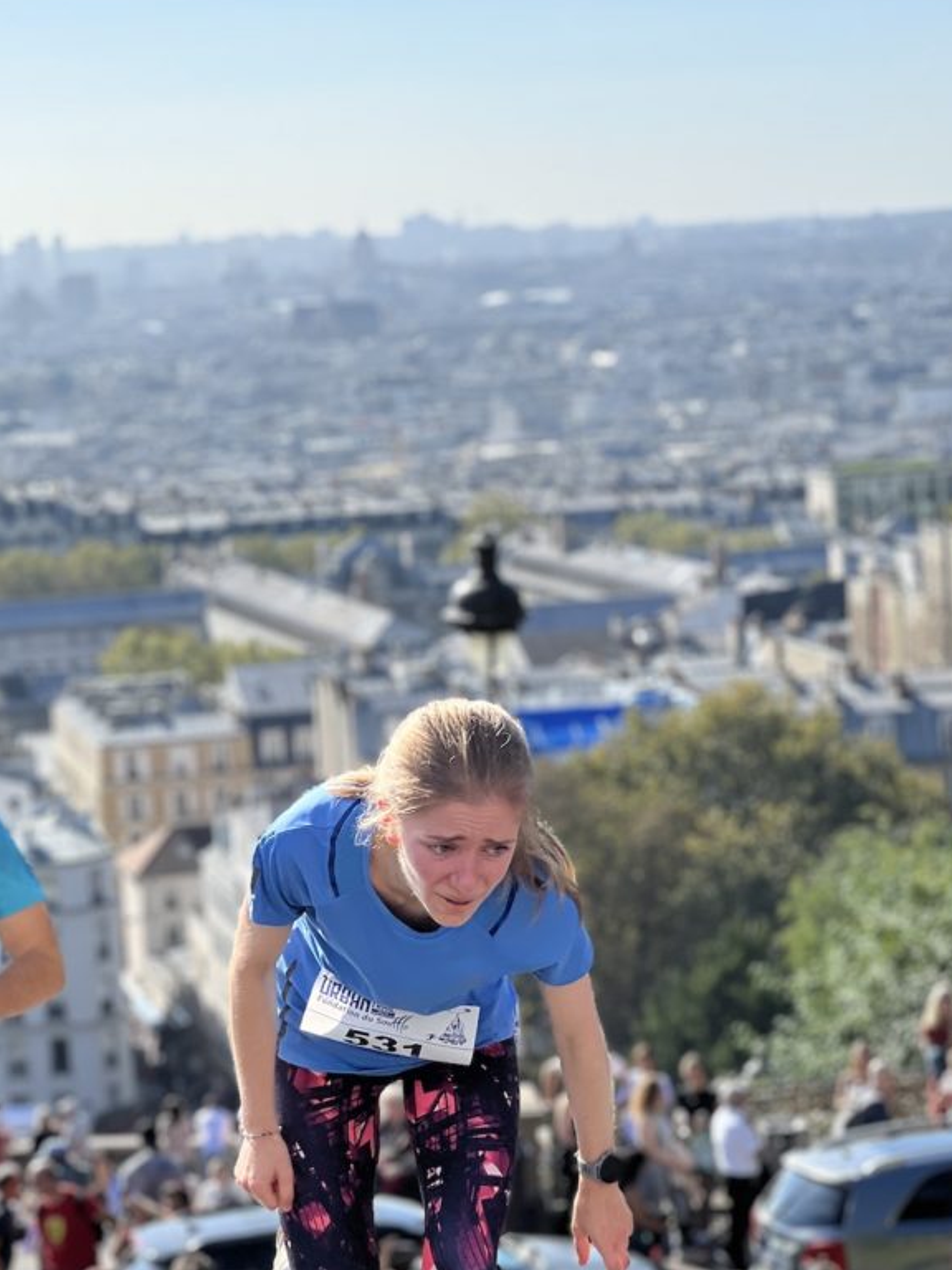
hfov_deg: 13.8
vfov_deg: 18.3
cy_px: 831
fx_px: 3924
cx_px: 367
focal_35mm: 107
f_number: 2.8
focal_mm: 9
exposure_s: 1/395
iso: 32
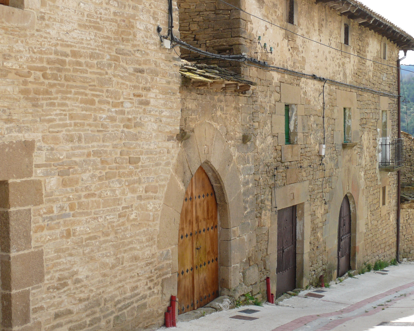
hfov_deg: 33.5
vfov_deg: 27.1
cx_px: 235
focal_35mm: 56
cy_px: 135
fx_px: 686
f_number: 5.6
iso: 100
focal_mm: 7.4
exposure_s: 1/200
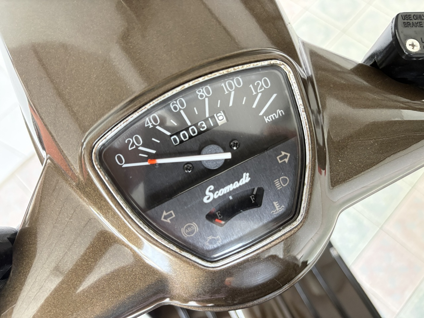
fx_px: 318
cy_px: 159
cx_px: 212
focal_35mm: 26
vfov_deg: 53.1
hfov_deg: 67.3
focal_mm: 5.96
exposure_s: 1/60
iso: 400
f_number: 1.6
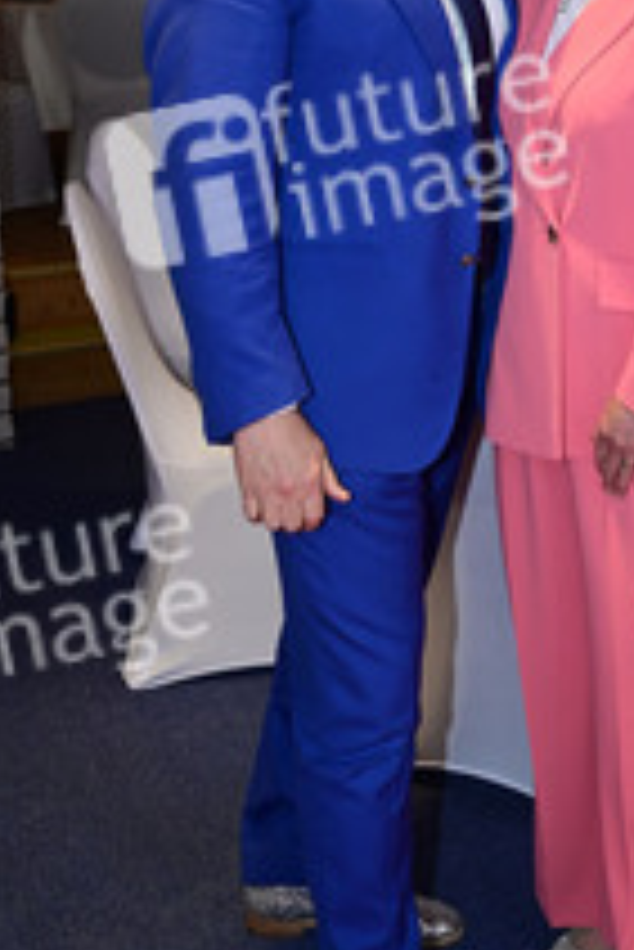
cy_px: 387
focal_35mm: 53
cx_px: 468
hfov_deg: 25.3
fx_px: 1398
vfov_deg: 37.4
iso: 1250
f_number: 4.5
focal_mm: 28
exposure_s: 1/200
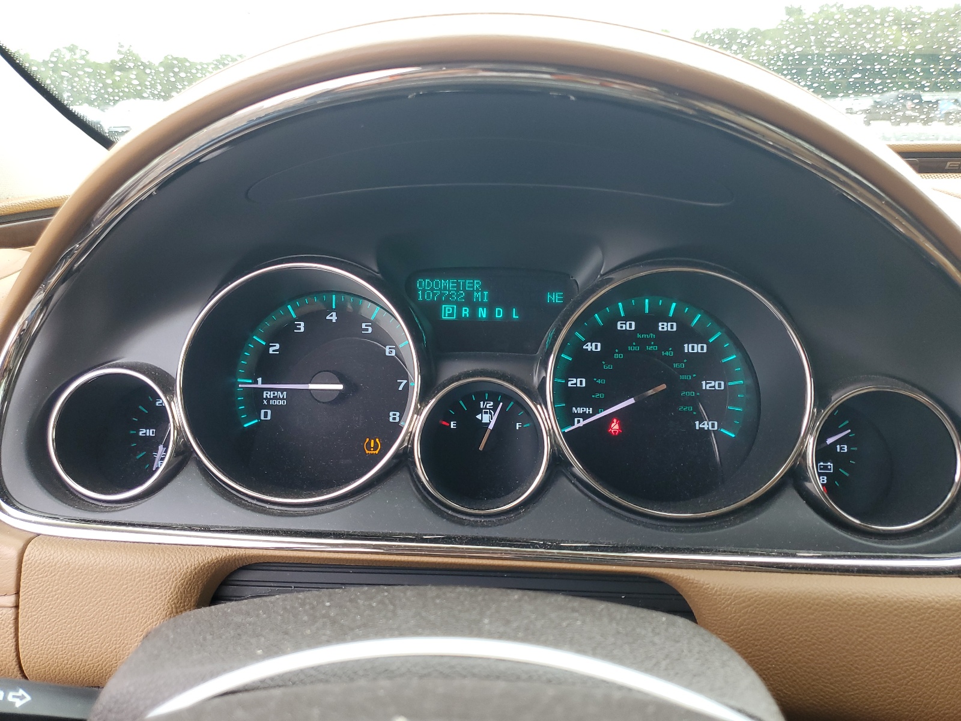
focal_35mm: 26
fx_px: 722
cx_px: 480
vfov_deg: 53.1
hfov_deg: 67.3
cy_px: 360
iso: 59
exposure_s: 1/120
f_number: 1.5
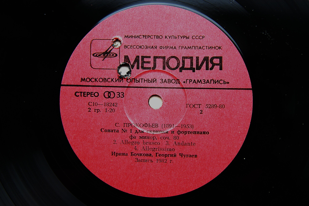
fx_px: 450
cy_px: 103
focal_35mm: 52
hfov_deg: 37.9
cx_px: 154
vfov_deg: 25.7
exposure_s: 1/50
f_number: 3.3
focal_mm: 35
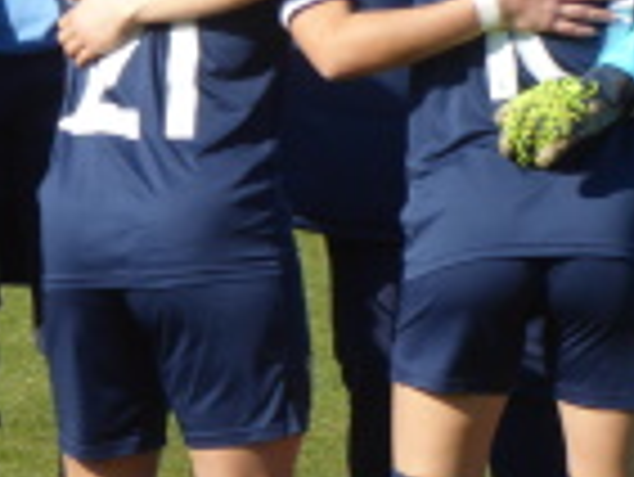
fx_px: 39650
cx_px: 414
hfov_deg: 0.9
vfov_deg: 0.7
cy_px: 99
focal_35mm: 2163
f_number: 6.3
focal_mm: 121.5
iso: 80
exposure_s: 1/200
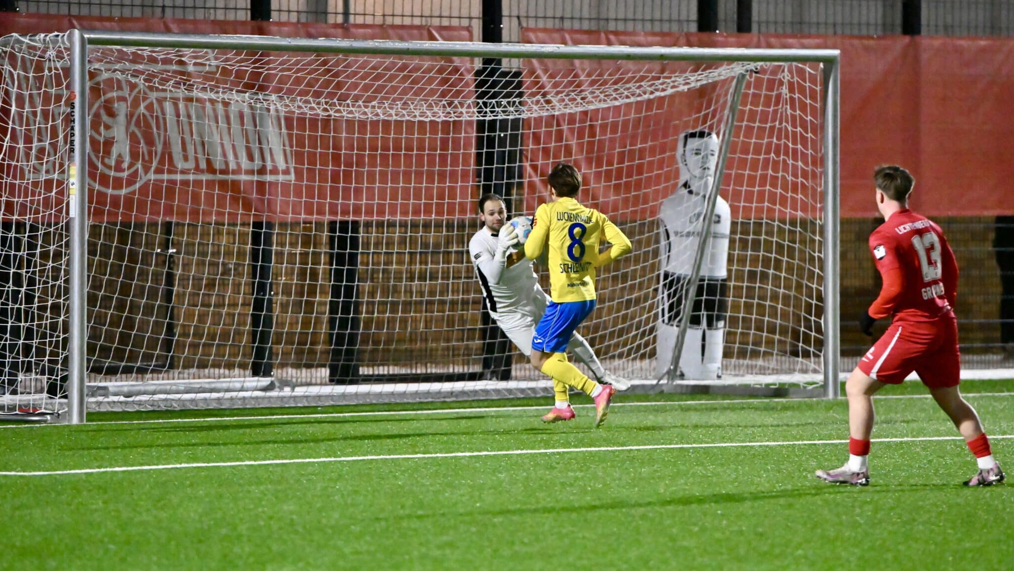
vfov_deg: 5.8
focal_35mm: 210
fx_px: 5646
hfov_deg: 10.3
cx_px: 507
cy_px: 295
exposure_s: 1/1250
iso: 10000
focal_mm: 200
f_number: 3.2
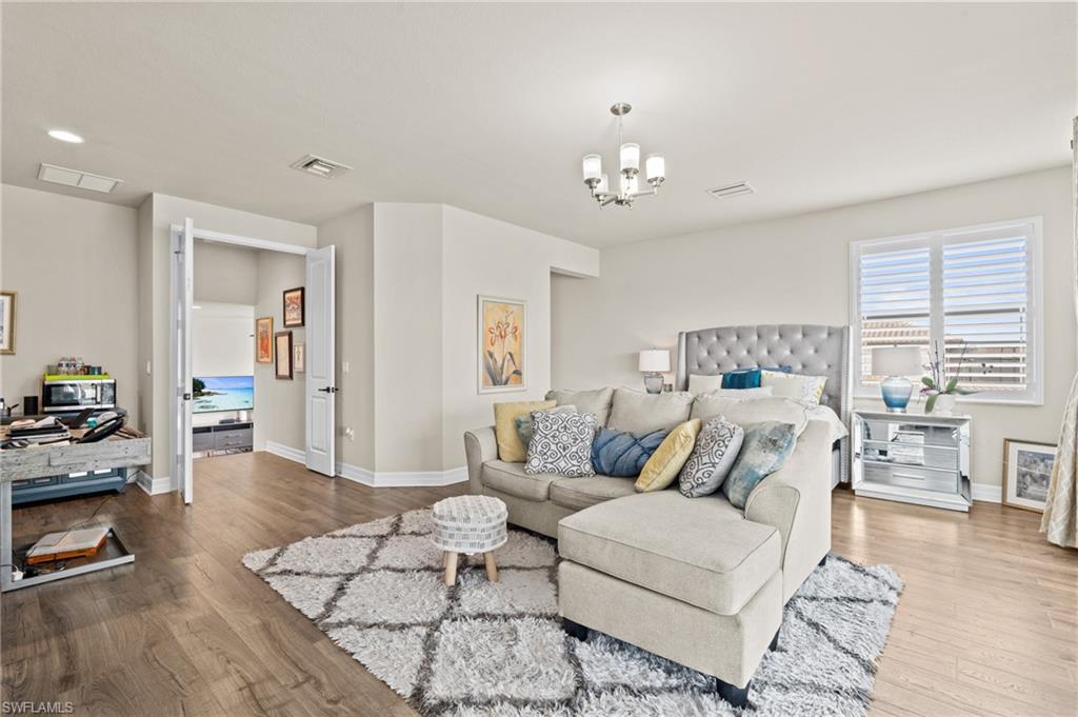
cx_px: 539
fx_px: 479
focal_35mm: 16
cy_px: 358
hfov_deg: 96.8
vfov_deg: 73.7
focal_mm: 16
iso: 200
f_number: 10
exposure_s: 1/1.25
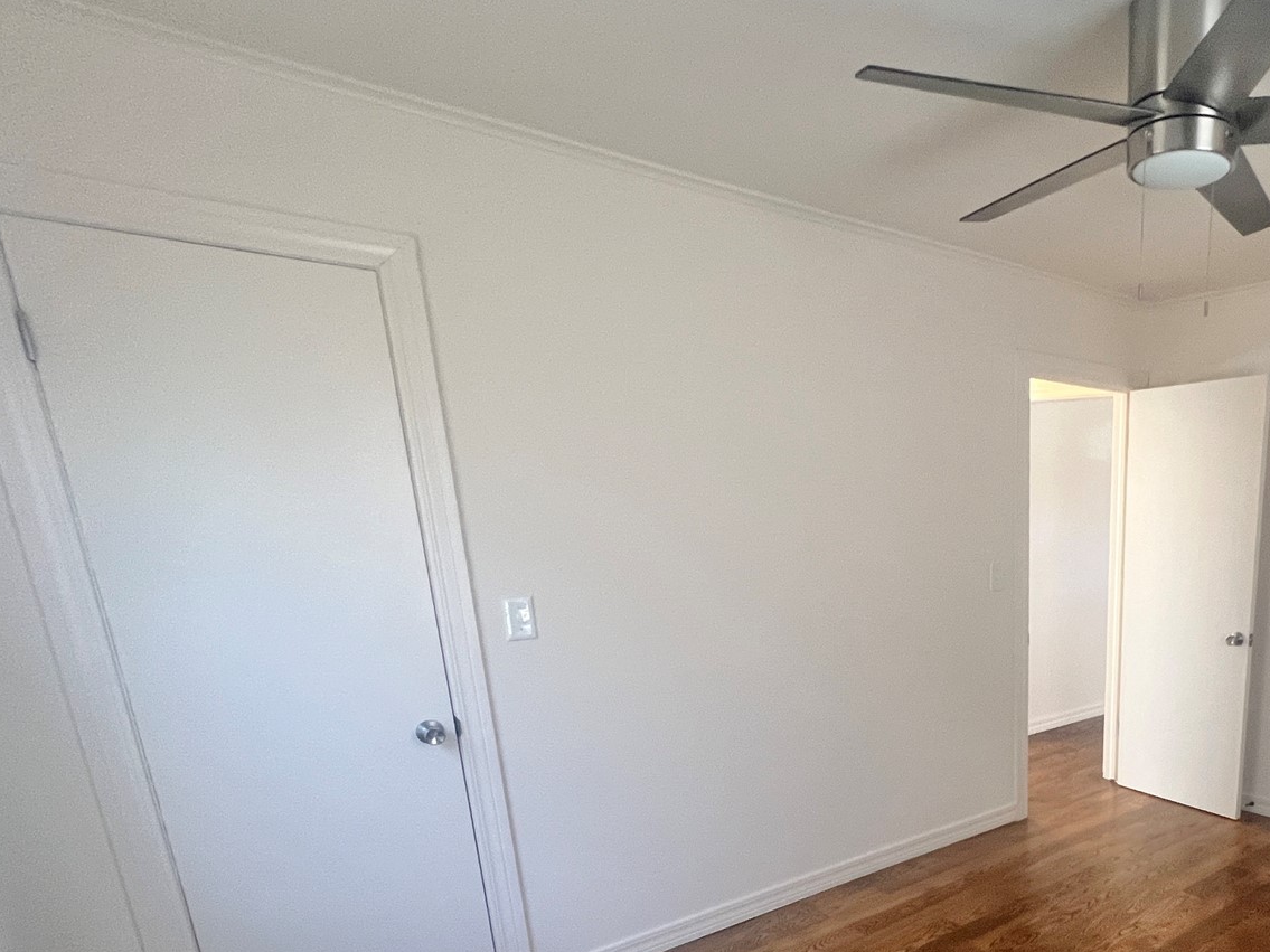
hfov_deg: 69.2
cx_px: 1010
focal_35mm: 22
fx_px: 807
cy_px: 748
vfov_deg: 57.0
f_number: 1.8
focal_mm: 1.57
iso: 250
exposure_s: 1/60
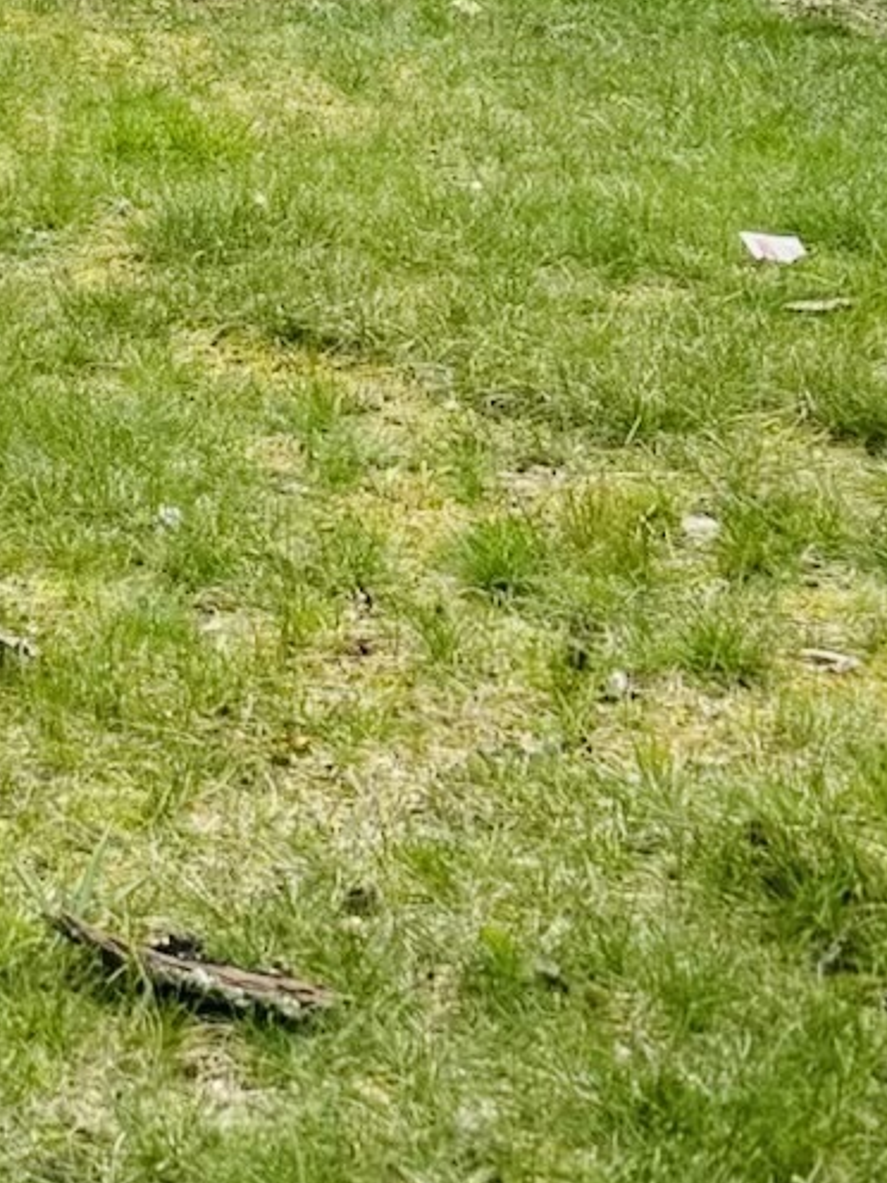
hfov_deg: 13.0
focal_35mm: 99
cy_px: -534
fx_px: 3382
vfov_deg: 17.9
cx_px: -899
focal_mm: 6.76
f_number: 1.78
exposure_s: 1/3584
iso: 100
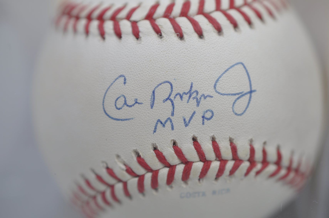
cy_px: 109
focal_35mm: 60
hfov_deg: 33.4
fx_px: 548
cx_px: 164
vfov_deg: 22.6
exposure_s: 1/80
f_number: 4.5
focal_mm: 40
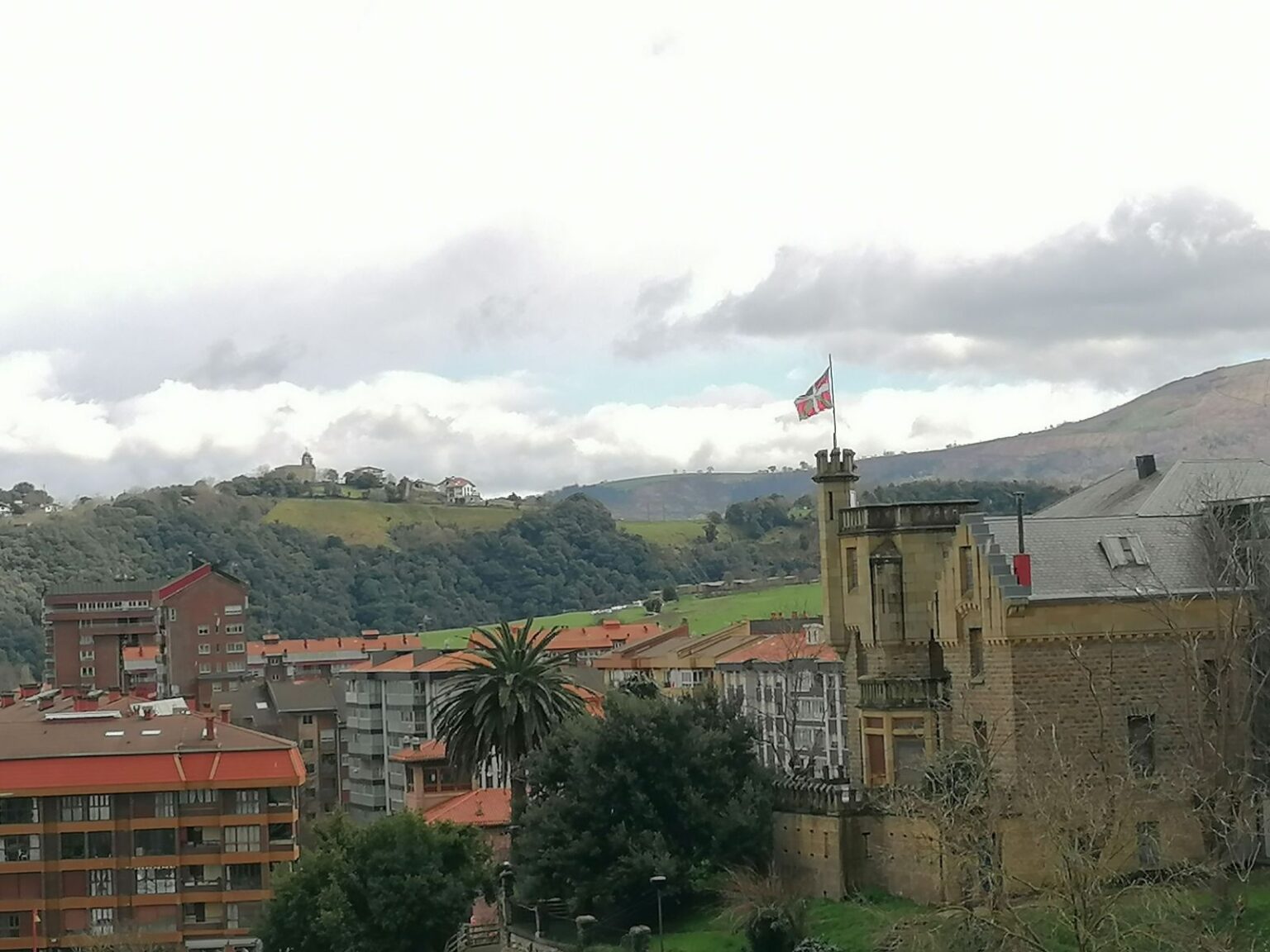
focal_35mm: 81
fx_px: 2972
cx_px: 635
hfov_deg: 24.1
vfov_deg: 18.2
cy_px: 476
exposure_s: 1/750
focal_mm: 4.75
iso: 50
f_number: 1.8
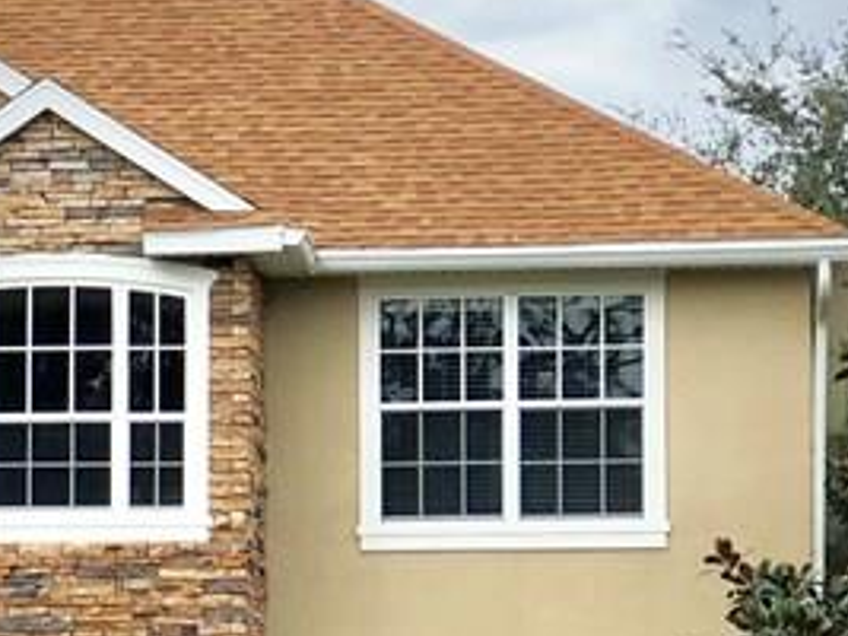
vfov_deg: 6.8
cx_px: -346
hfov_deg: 8.9
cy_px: 652
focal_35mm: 219
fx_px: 5363
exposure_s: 1/326
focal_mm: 6.6
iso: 20
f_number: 2.8
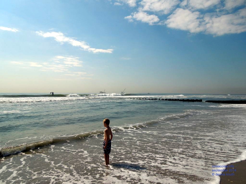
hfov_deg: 69.4
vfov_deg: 54.9
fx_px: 178
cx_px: 123
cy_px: 92
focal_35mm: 25
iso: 100
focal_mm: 4.5
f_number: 6.6
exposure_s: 1/1000
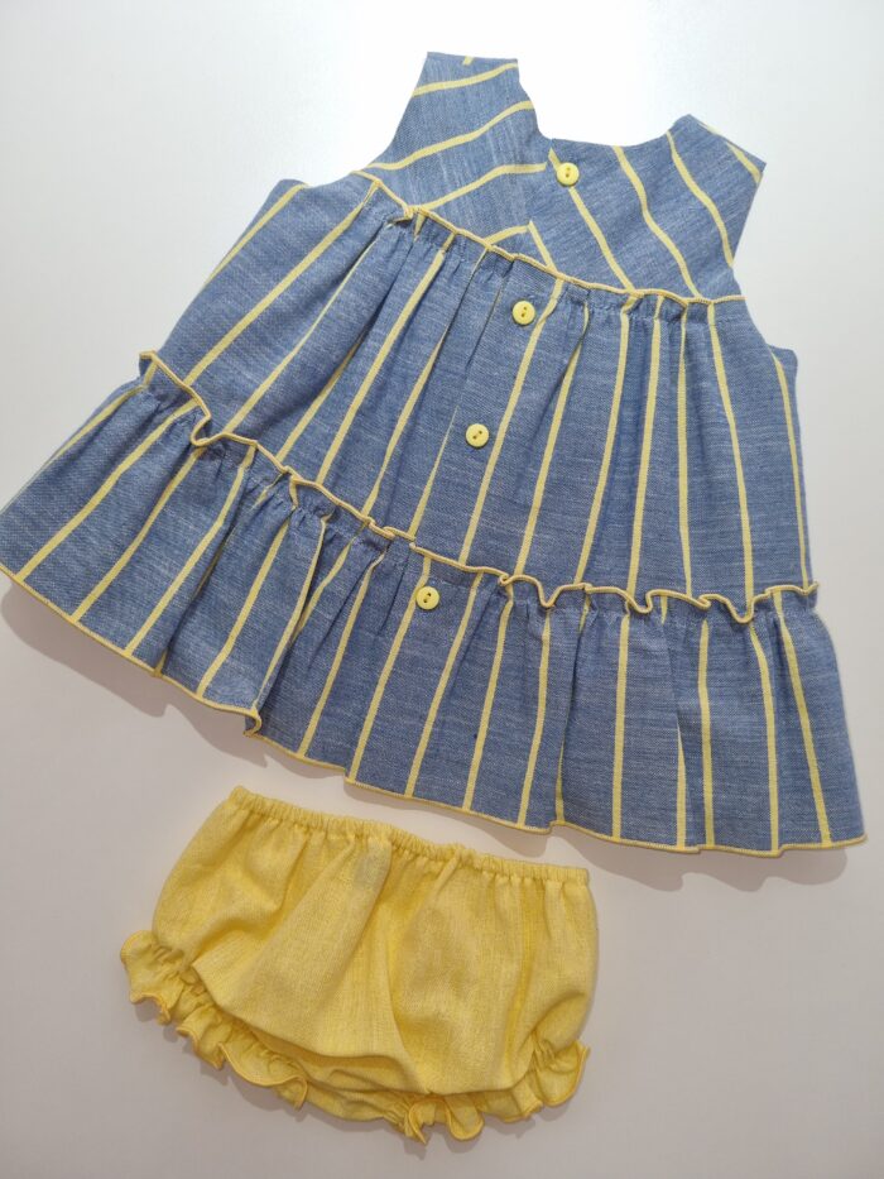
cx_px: 442
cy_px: 590
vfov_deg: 67.3
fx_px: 885
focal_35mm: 26
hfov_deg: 53.1
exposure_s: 1/385
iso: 50
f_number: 1.8
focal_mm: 5.4
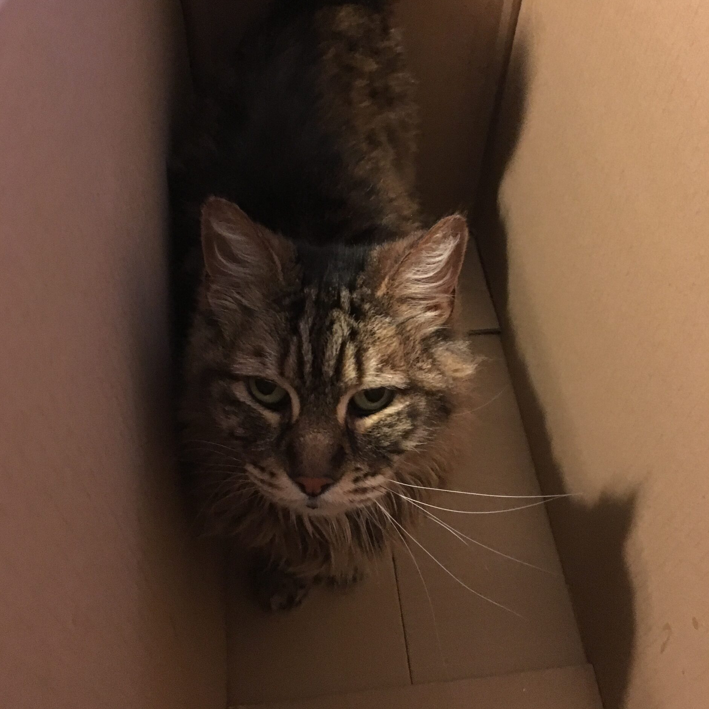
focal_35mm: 35
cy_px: 317
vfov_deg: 47.1
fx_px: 811
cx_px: 350
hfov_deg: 47.2
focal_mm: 4.15
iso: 640
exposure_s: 1/15
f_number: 2.2
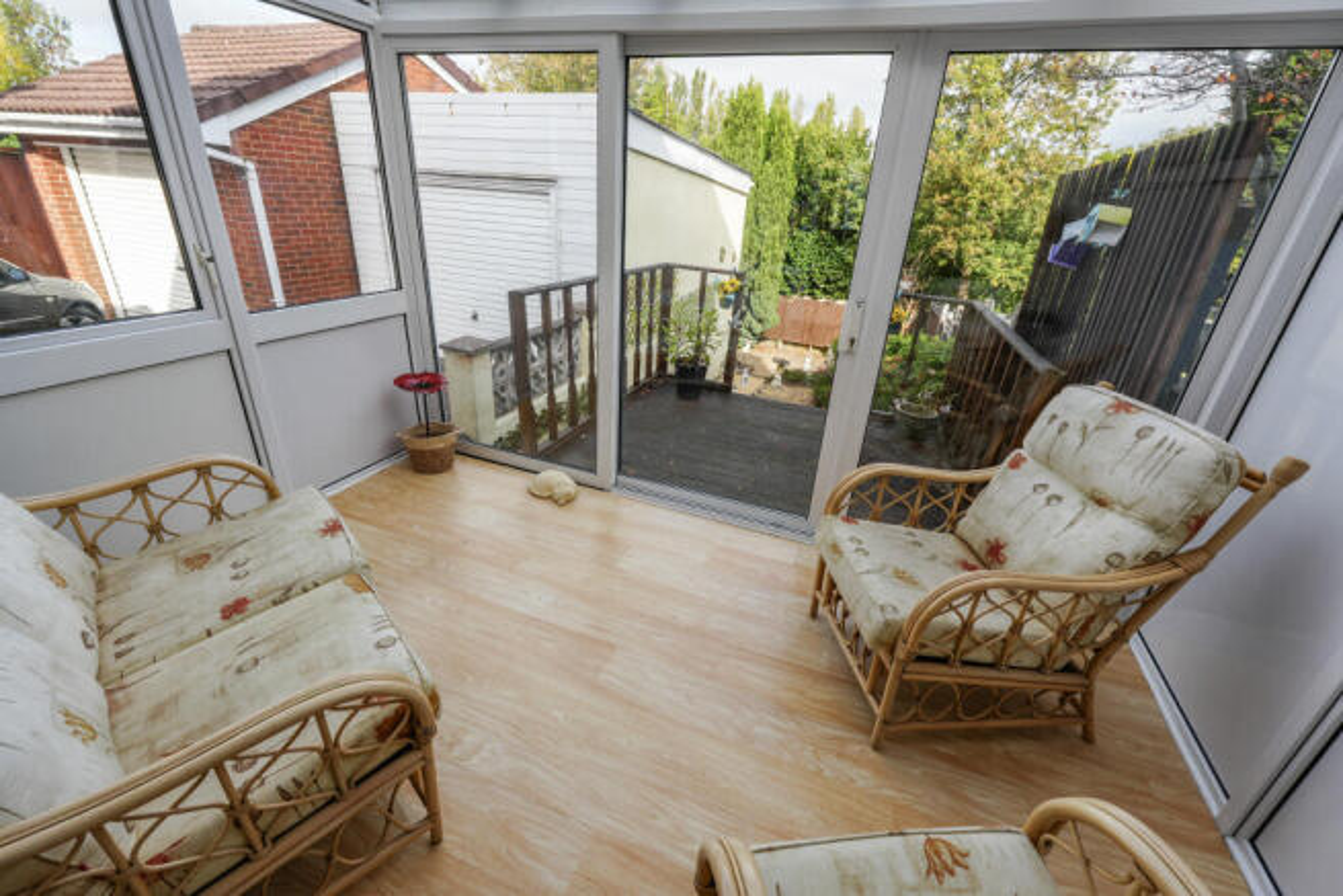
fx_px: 560
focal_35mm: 15
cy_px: 448
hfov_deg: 100.4
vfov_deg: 77.4
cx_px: 672
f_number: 7.1
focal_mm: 10
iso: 100
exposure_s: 1/100
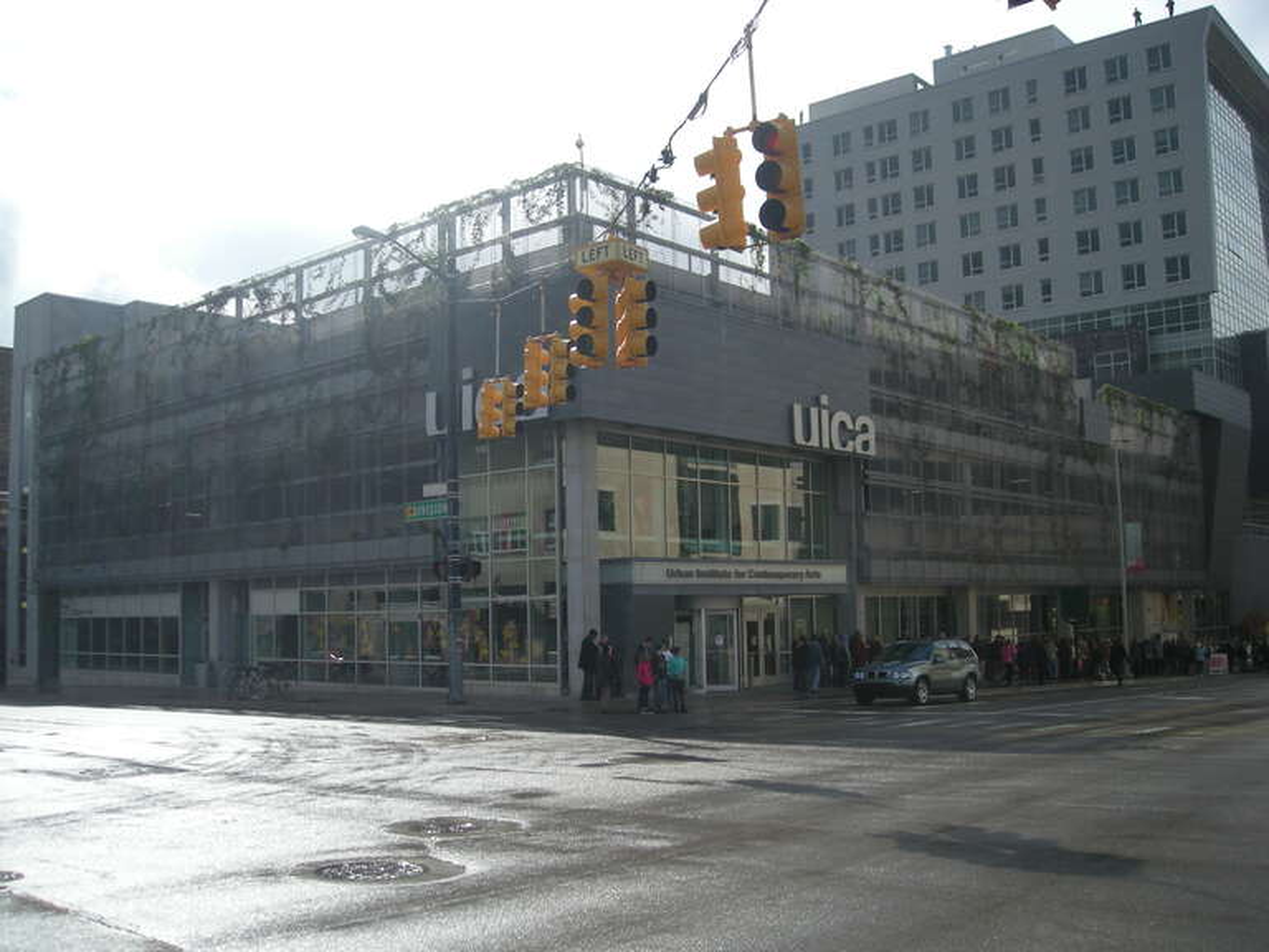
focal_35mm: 35
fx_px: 1283
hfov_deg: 52.6
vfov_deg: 40.7
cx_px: 634
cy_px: 476
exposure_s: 1/212
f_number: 5.7
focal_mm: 5.7
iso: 50
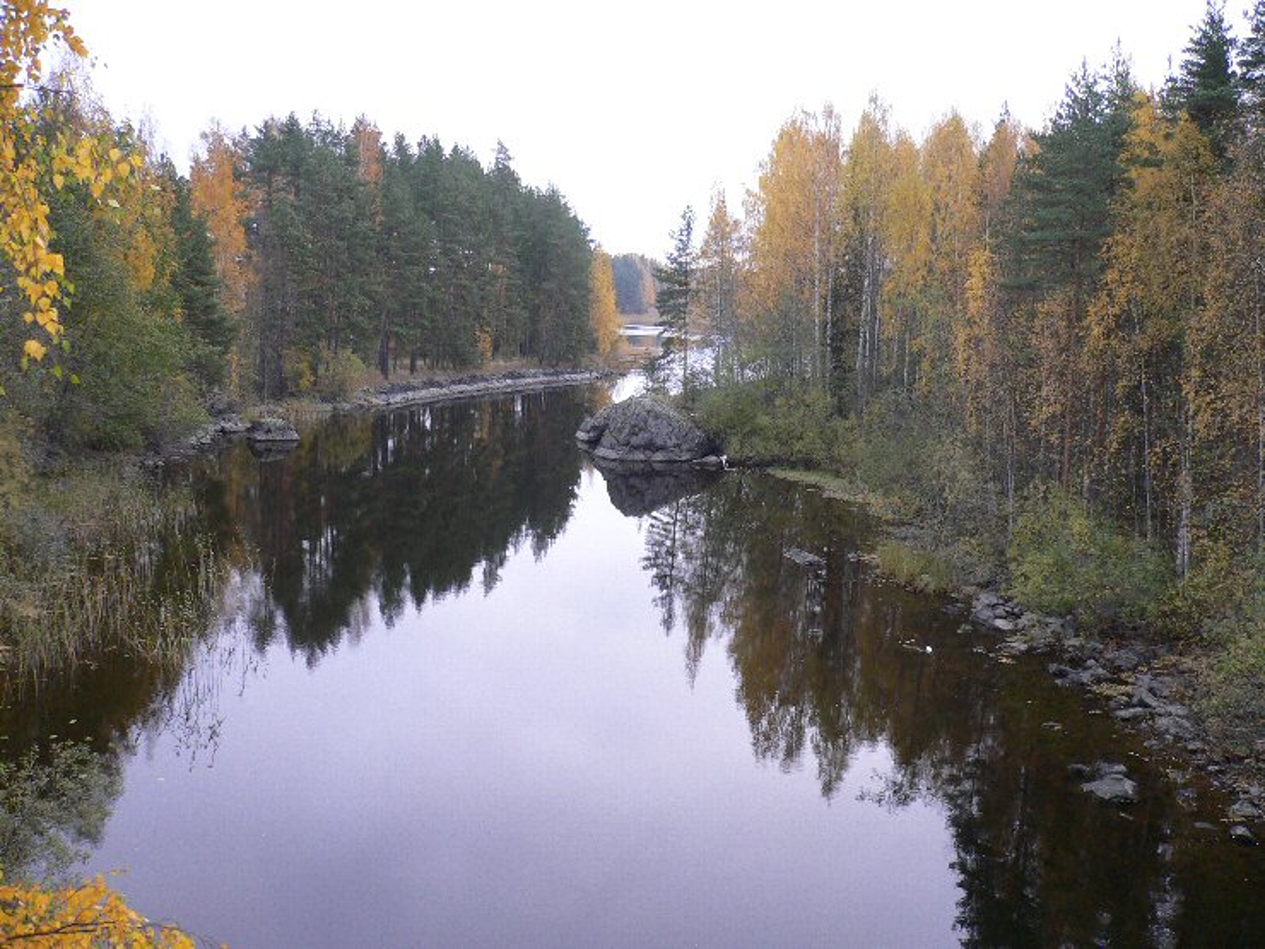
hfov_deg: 52.6
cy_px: 474
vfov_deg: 40.7
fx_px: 1279
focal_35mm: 35
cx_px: 632
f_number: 2.8
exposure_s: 1/30
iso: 100
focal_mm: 5.8
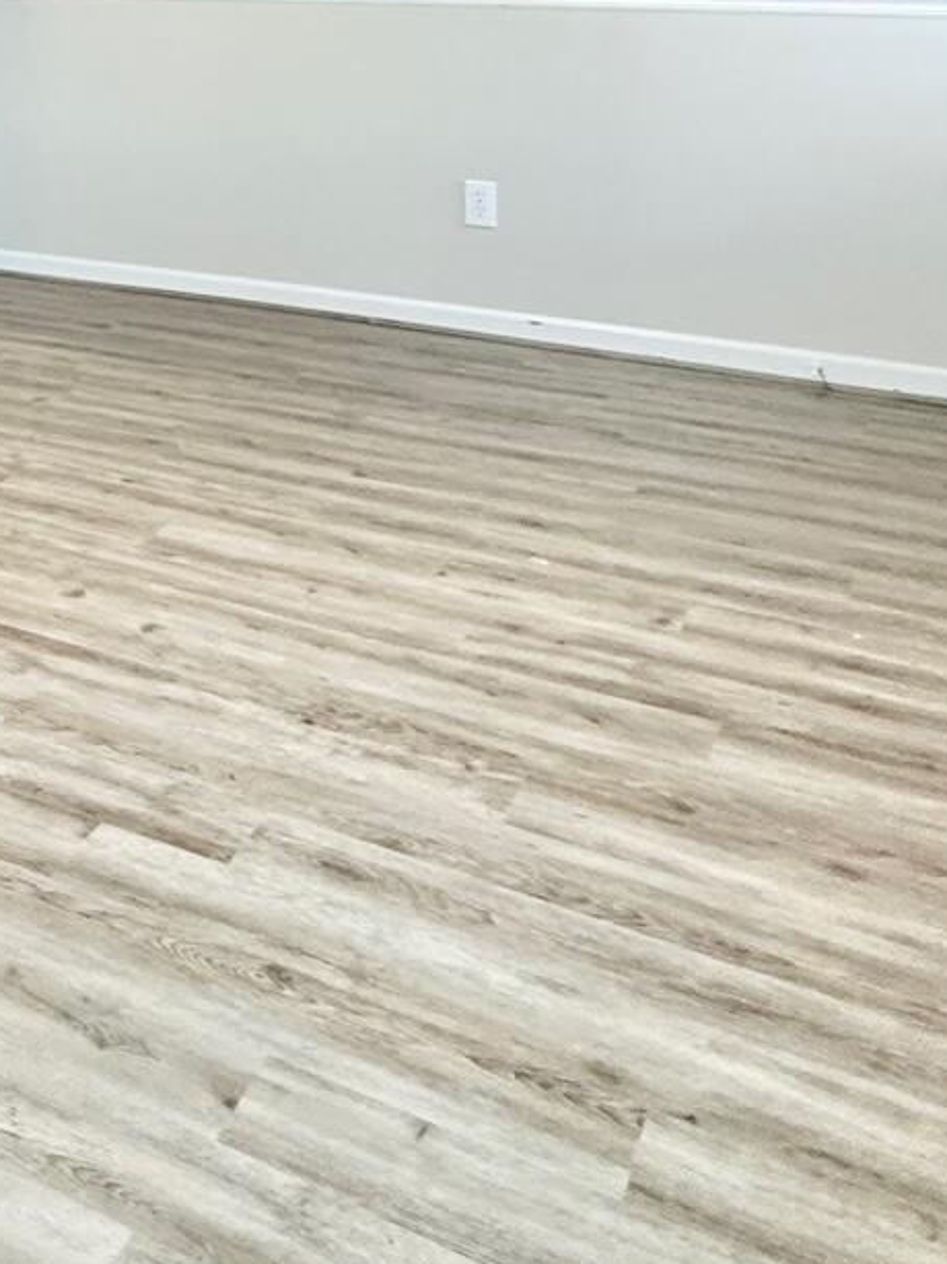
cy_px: -86
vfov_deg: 35.9
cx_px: -309
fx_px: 1679
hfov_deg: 26.4
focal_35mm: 46
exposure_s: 1/120
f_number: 2.2
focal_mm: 2.22
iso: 250
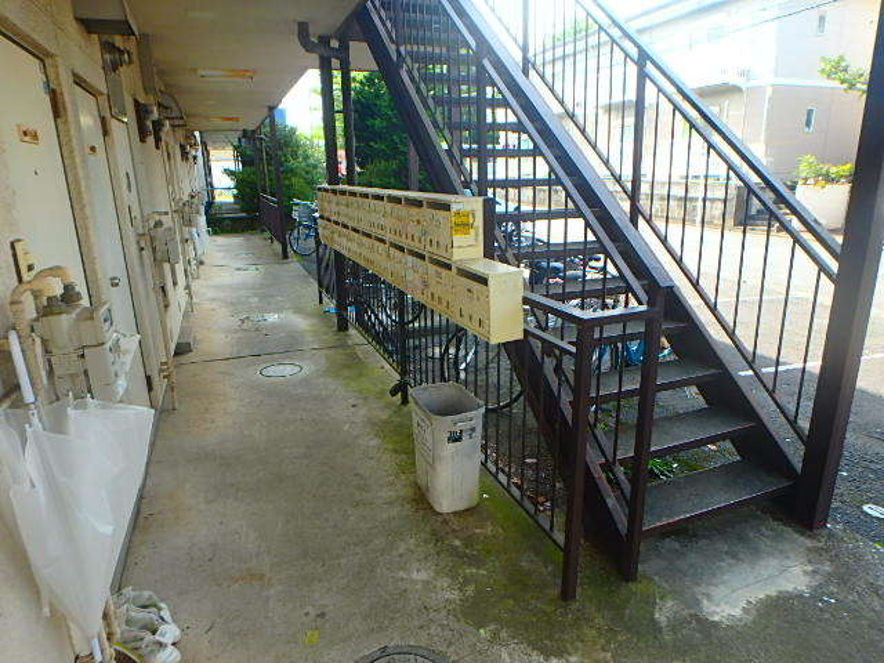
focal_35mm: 21
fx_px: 536
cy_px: 332
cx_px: 442
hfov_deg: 79.0
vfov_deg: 63.4
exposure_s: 1/125
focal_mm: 3.7
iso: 125
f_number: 3.5
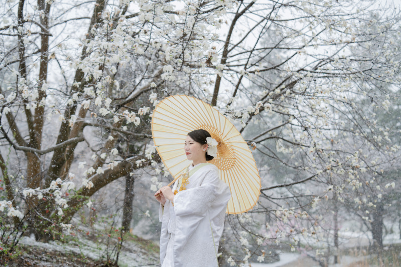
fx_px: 780
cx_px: 200
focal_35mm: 70
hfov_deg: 28.8
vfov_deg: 19.4
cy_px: 134
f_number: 3.5
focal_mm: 70
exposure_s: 1/320
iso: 200
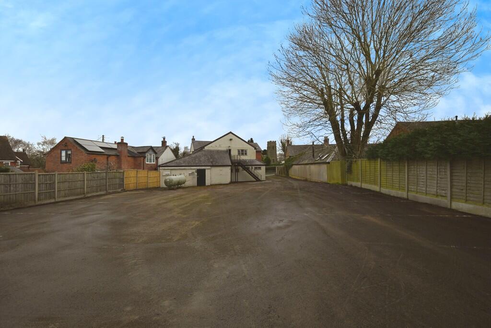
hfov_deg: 104.2
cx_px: 246
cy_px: 164
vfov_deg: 81.2
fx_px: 191
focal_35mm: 14
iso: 100
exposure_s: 1/250
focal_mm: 14
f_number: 8
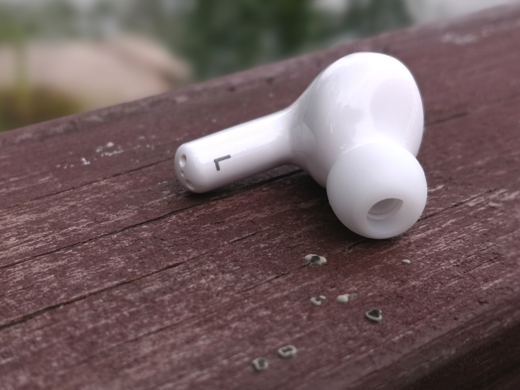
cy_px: 161
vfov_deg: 28.5
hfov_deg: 37.3
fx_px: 766
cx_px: 196
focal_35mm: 51
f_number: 4
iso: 100
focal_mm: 3.95
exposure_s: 1/50
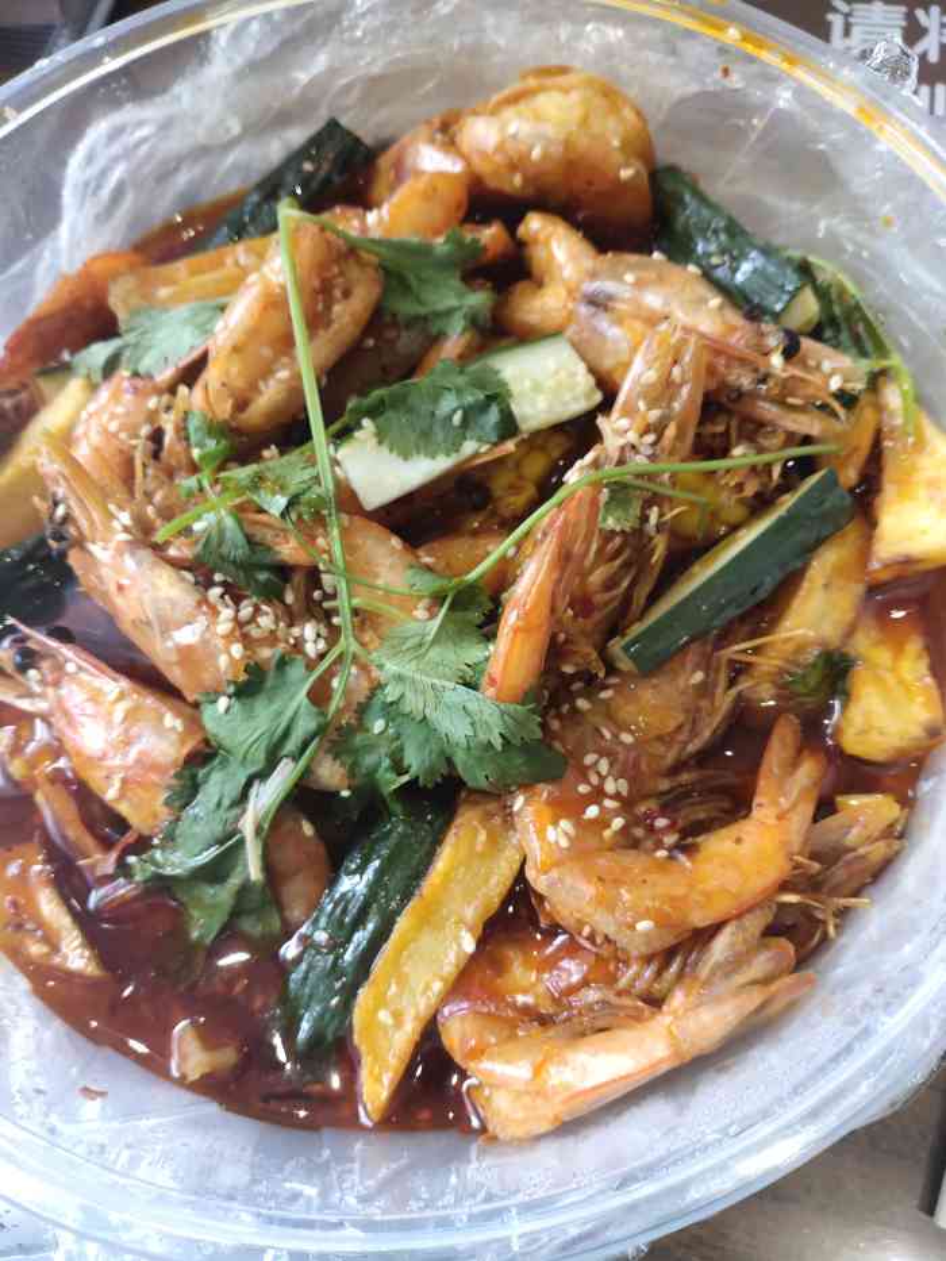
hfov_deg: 51.4
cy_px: 630
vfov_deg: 65.3
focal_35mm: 27
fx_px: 984
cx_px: 473
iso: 157
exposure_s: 1/100
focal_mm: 4.05
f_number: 1.78
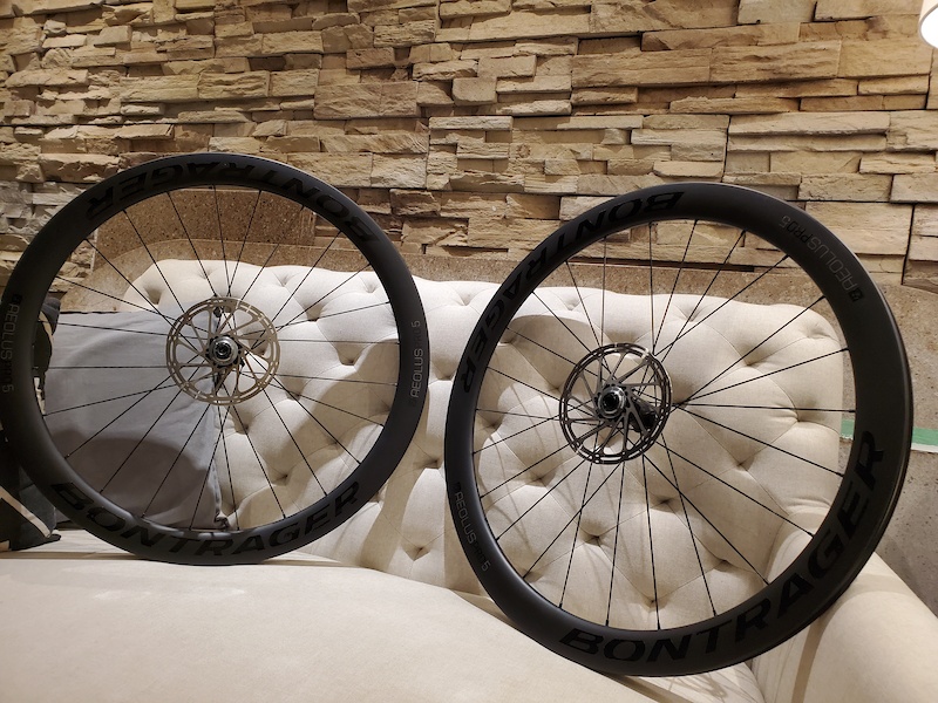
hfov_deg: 67.3
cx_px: 469
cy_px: 352
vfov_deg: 53.1
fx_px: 705
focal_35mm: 26
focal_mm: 4.3
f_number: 2.4
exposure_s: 1/40
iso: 320
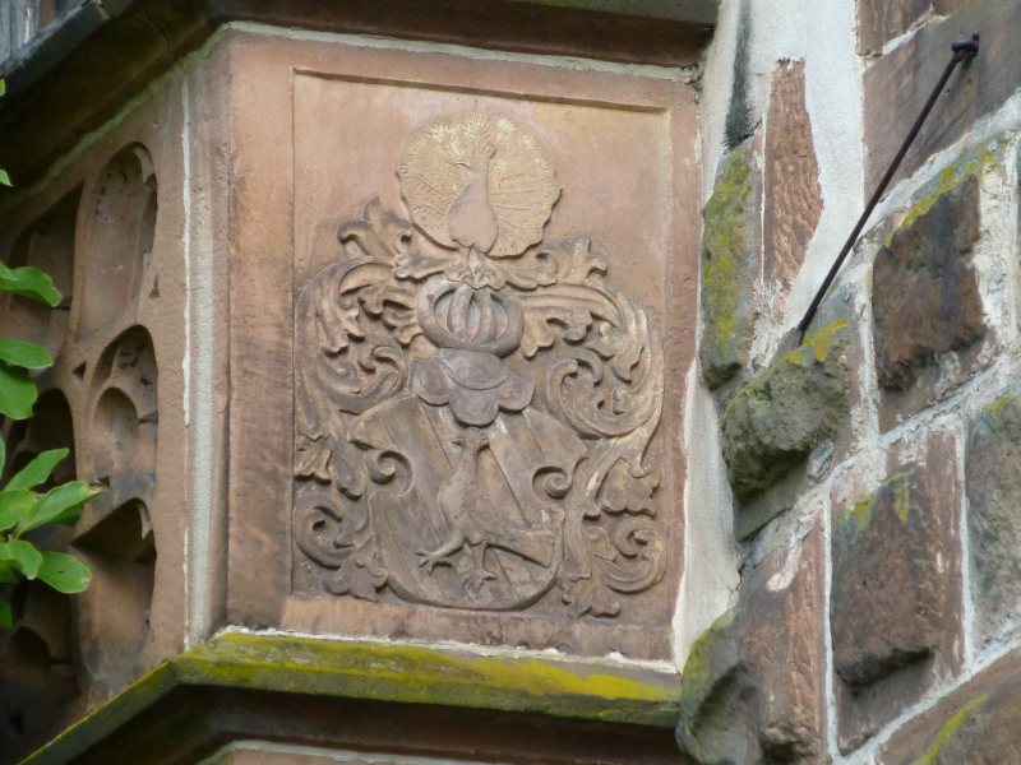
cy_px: 382
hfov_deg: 5.4
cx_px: 510
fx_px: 10913
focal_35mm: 370
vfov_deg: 4.0
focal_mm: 60
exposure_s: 1/100
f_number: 5.9
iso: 400
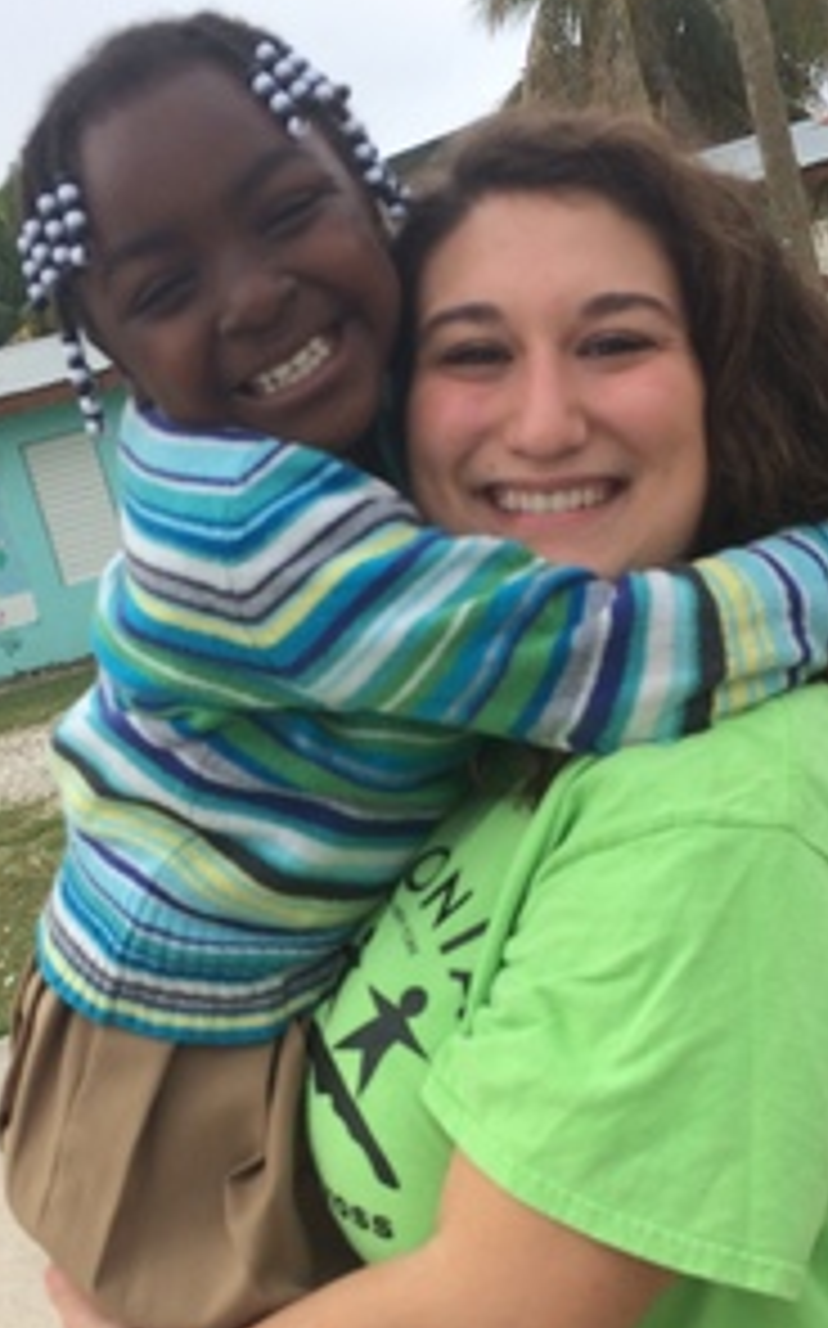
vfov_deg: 39.9
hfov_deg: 25.8
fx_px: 1808
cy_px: 864
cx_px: 423
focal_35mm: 50
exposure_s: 1/820
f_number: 2.2
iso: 32
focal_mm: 4.15
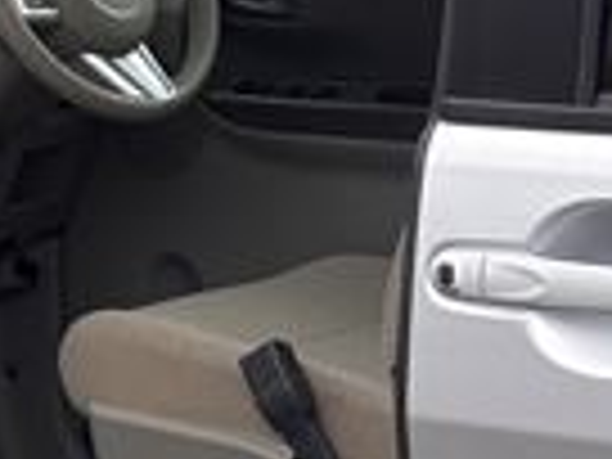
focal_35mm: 245
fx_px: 4332
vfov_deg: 6.1
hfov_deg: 7.8
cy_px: 324
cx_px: -482
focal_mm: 5.96
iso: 40
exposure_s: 1/169
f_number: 1.6
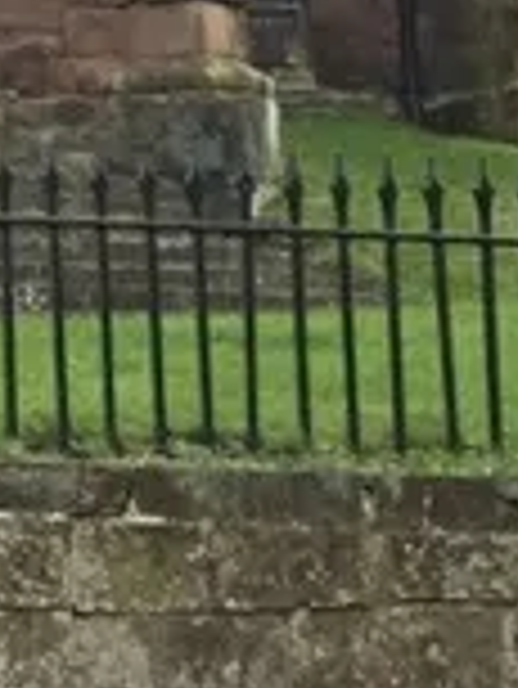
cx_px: -509
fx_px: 2630
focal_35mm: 132
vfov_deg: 13.0
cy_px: -670
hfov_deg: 10.4
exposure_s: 1/313
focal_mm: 3.99
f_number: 1.8
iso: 20
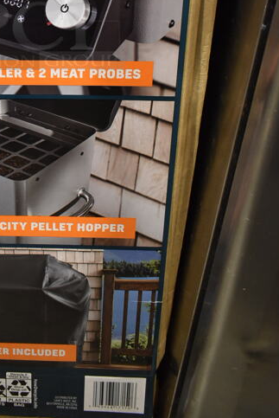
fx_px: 592
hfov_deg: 25.7
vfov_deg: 36.0
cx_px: 29
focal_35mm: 51
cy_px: 25
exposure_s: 1/30
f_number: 3.5
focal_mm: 18
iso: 1000
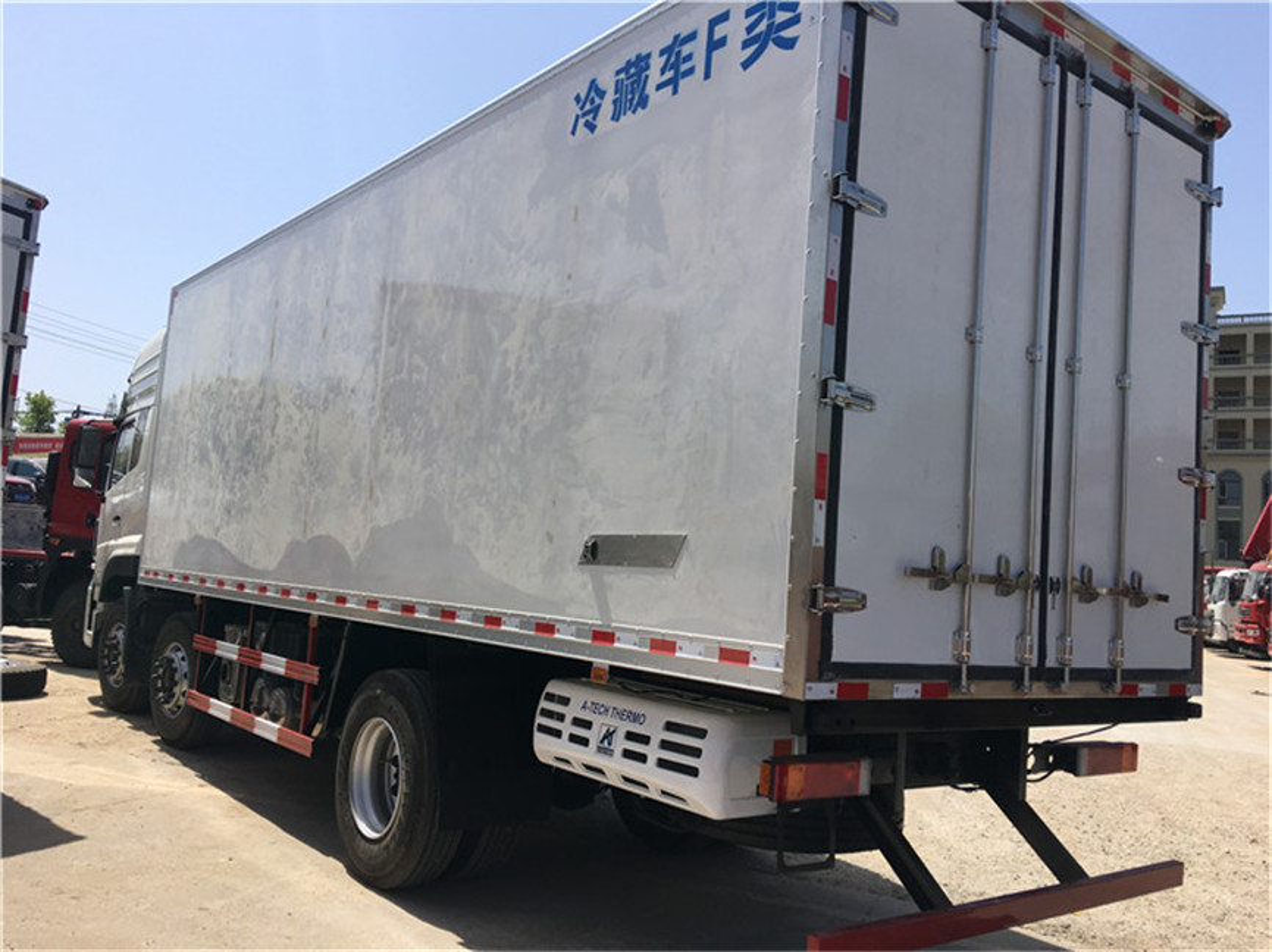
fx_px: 1065
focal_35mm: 29
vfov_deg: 48.2
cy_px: 476
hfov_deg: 61.7
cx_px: 636
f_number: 2.2
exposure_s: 1/1748
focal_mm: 4.15
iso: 25
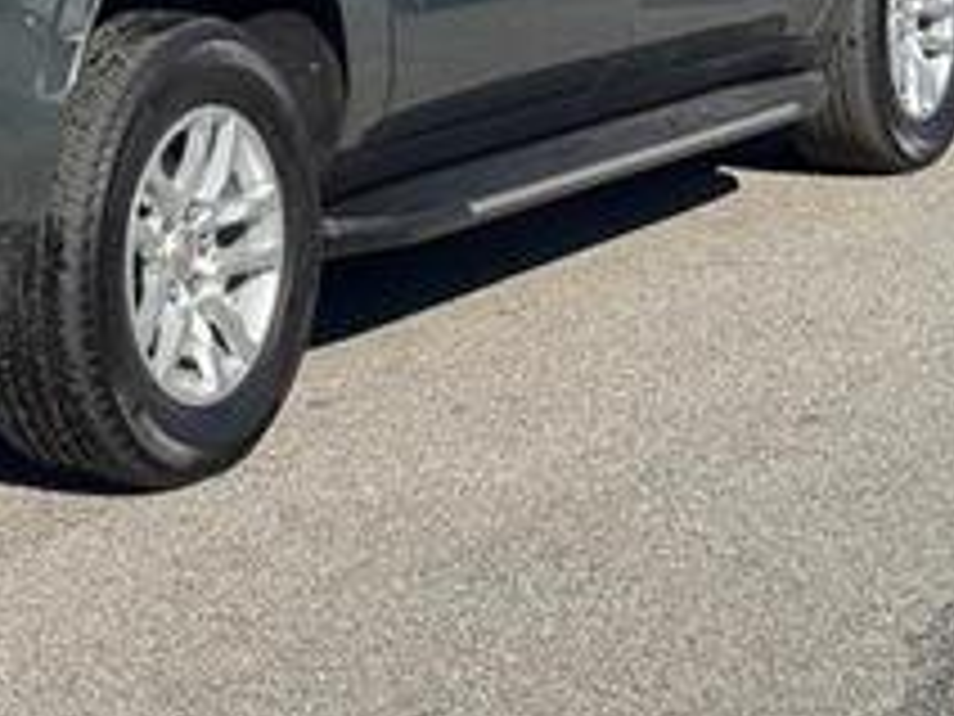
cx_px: -32
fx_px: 3142
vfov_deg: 12.8
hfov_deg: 16.8
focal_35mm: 114
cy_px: -59
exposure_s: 1/2833
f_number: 1.78
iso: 64
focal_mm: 6.76
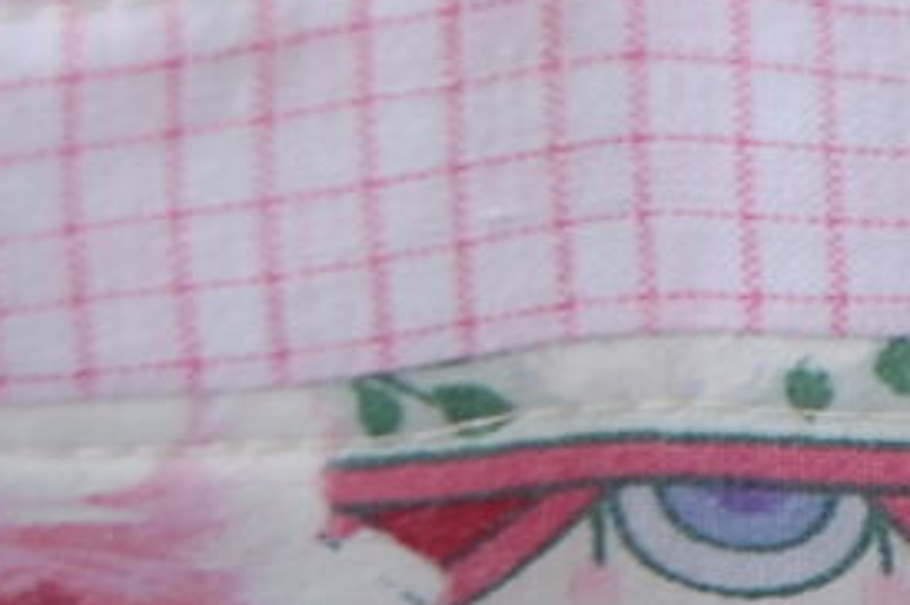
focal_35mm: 411
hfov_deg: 4.9
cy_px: 440
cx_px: 1754
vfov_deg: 3.3
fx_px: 10377
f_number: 6.3
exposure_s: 1/160
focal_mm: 50
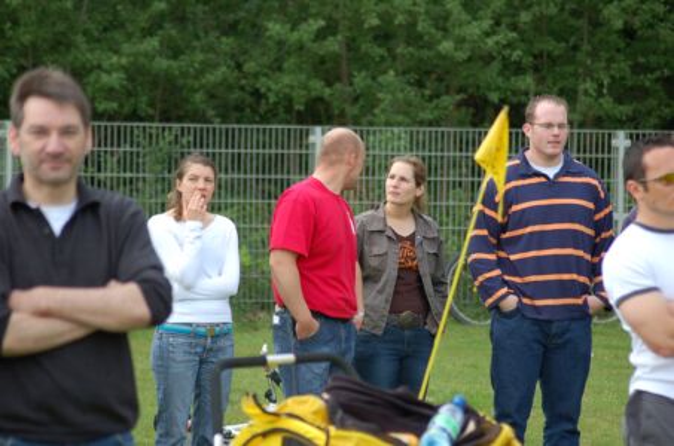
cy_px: 223
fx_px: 3783
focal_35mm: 202
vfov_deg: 6.8
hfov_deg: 10.2
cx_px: 337
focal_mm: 135
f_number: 4.5
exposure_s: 1/800
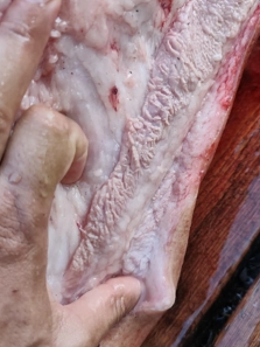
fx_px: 310
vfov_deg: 58.3
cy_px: 171
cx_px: 157
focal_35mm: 31
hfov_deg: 45.2
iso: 100
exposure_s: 1/100
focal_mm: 6.19
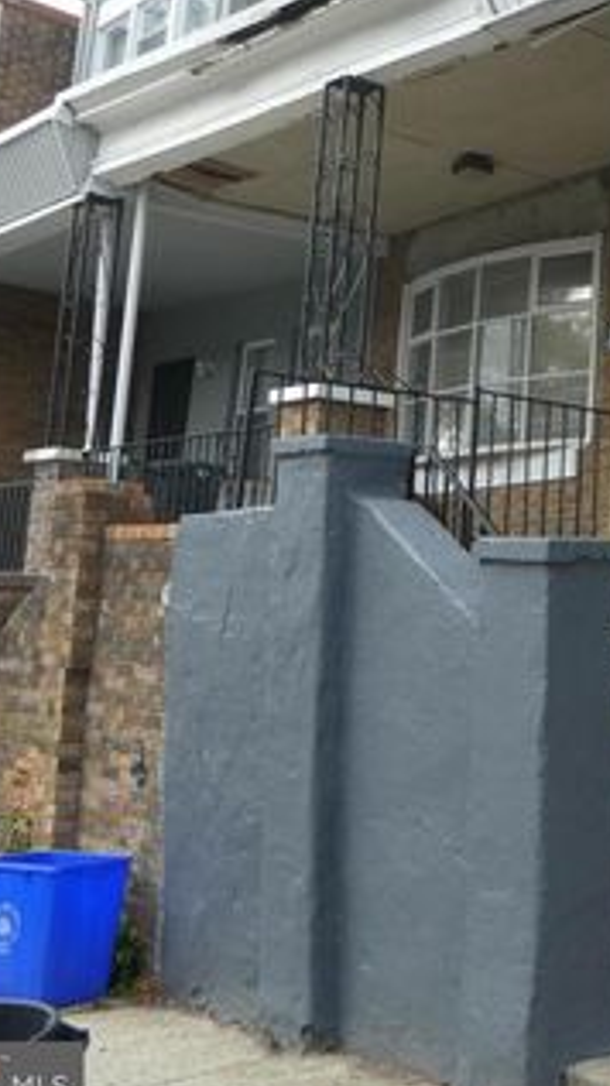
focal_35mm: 49
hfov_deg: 21.4
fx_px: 1411
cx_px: 853
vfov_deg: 41.6
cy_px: 361
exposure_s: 1/200
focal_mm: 4.3
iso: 80
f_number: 3.3
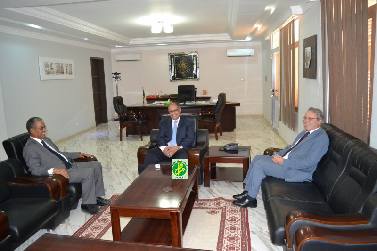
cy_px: 126
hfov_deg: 67.4
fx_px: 283
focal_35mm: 27
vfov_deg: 47.9
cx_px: 188
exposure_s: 1/60
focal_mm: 18
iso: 2800
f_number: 3.5
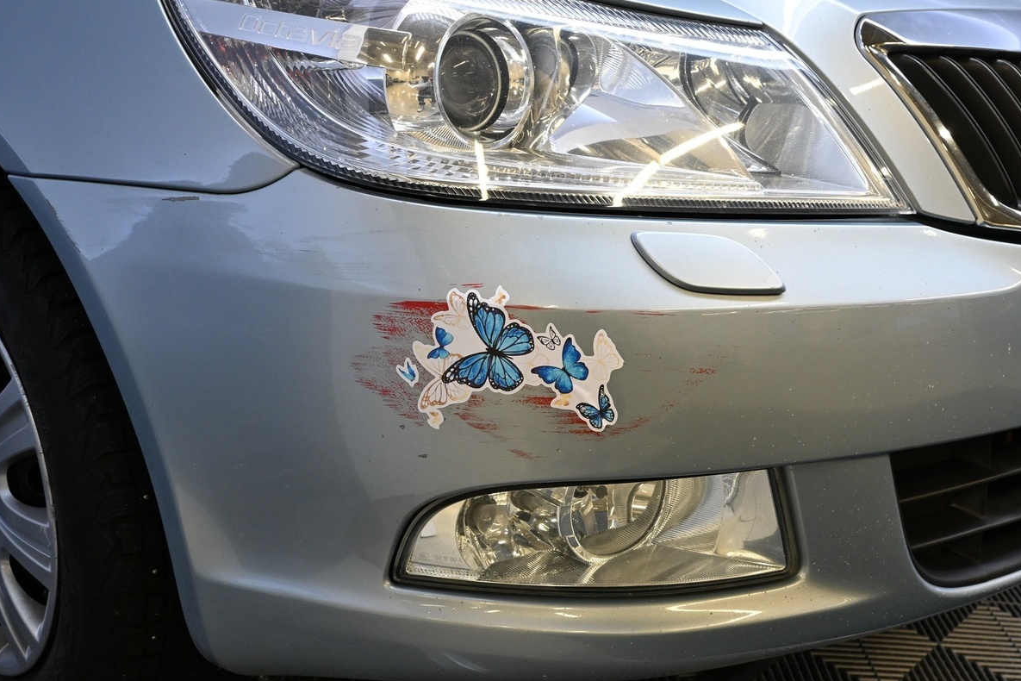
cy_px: 355
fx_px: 1163
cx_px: 674
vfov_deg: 32.6
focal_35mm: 41
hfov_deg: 46.7
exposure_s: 1/100
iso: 1000
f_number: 5
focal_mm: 20
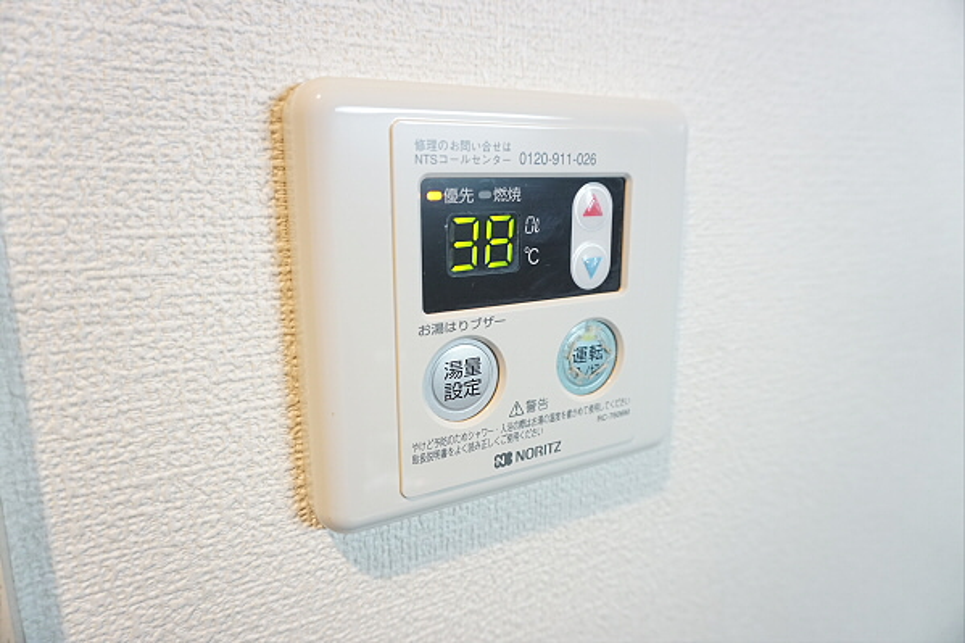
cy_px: 322
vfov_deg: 53.1
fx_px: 643
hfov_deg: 73.8
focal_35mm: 24
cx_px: 482
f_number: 4
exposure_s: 1/60
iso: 1250
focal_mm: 16
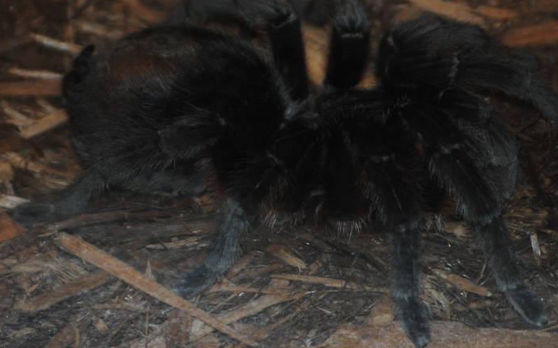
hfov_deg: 6.6
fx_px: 4805
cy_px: 111
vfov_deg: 4.2
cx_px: 285
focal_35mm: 316
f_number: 4.5
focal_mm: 90
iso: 200
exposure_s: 1/60
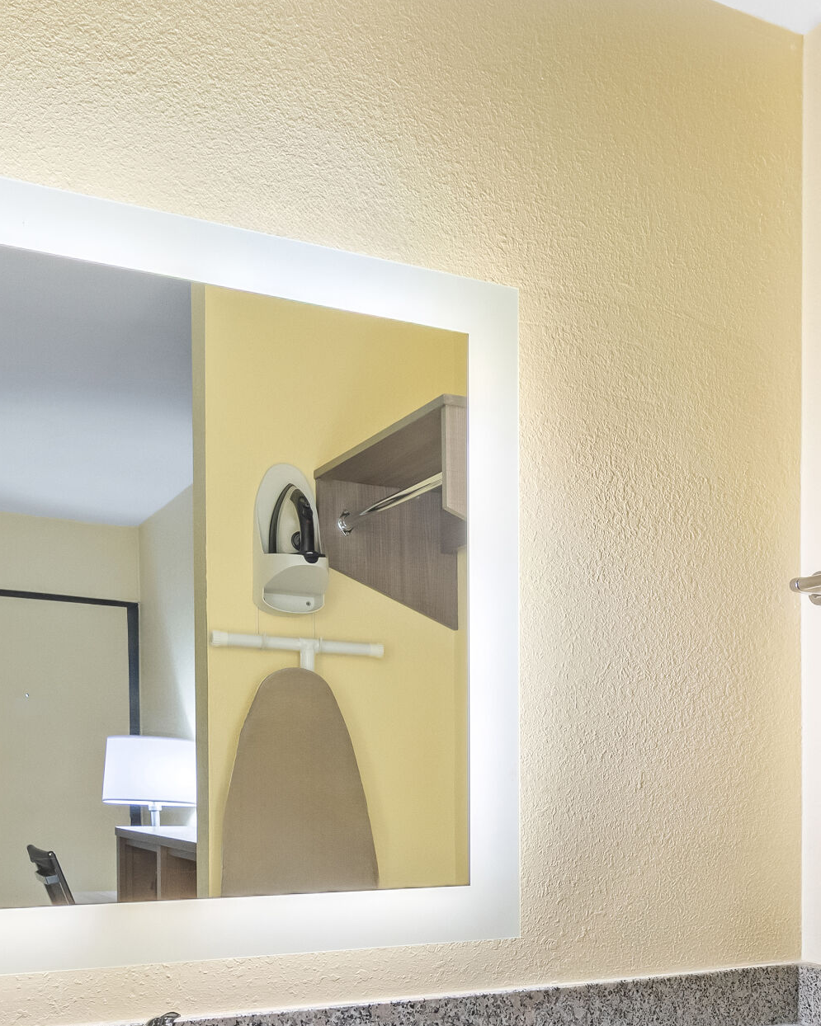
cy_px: 774
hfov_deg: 33.2
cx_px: 639
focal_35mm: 44
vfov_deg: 40.7
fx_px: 1341
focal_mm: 13
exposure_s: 1/8
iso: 400
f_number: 8
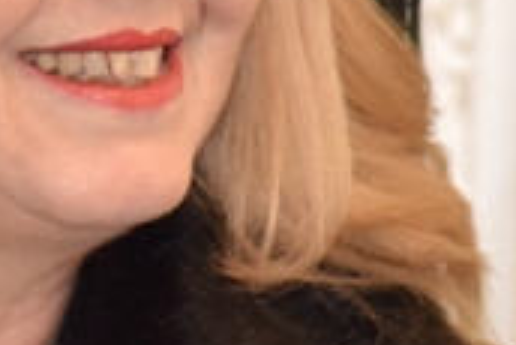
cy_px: 284
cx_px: 87
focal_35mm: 714
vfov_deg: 1.9
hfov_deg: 2.9
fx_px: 10242
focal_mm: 120
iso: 2500
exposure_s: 1/250
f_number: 7.1
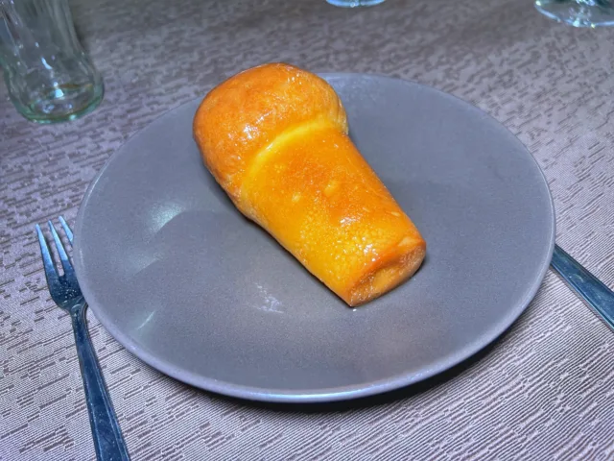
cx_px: 307
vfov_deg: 53.1
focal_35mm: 26
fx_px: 461
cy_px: 230
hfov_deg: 67.3
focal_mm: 5.7
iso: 160
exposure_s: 1/50
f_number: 1.5
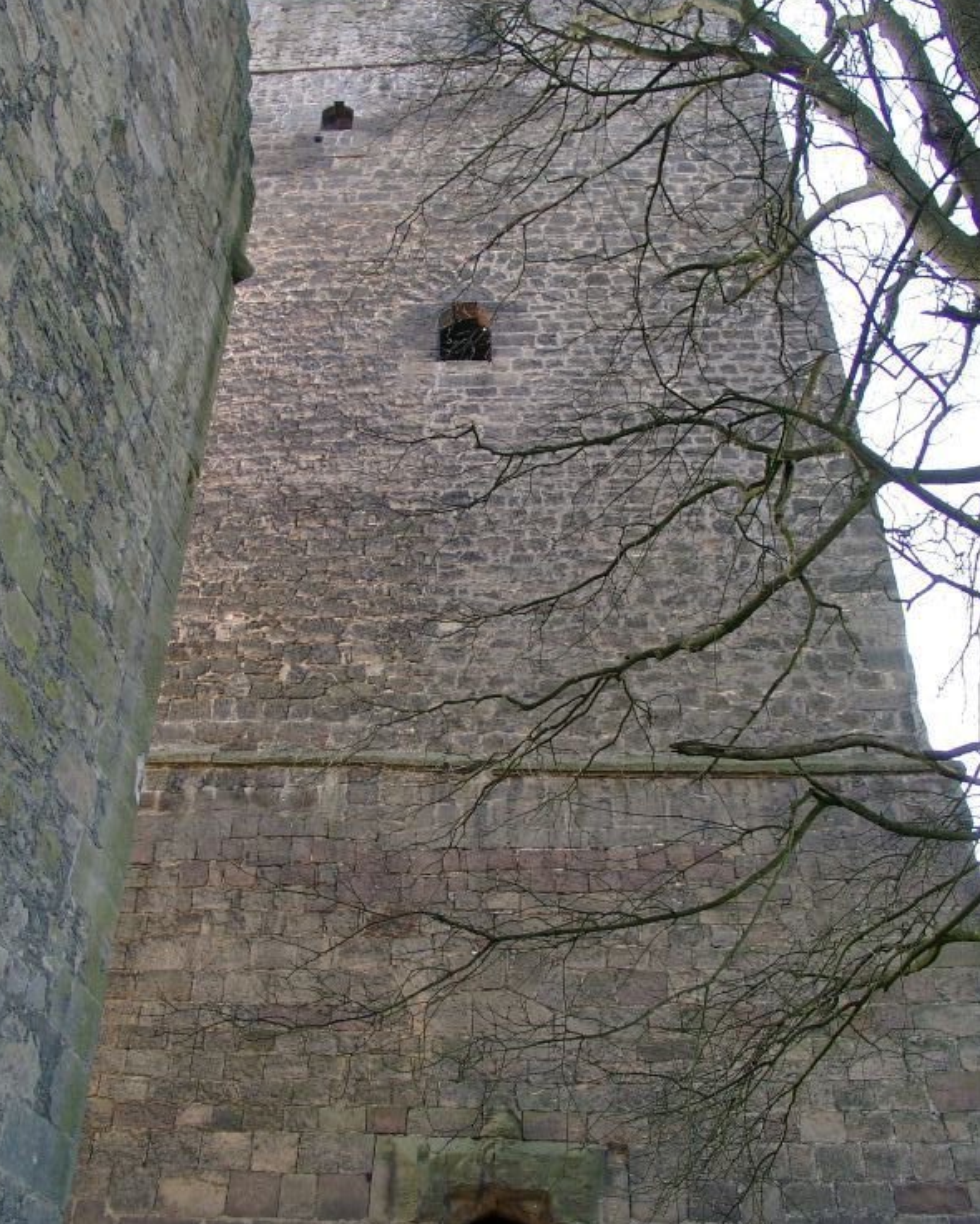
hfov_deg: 41.2
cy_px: 593
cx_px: 490
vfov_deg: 50.3
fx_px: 1305
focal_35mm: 36
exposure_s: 1/119
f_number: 2.8
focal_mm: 7.13
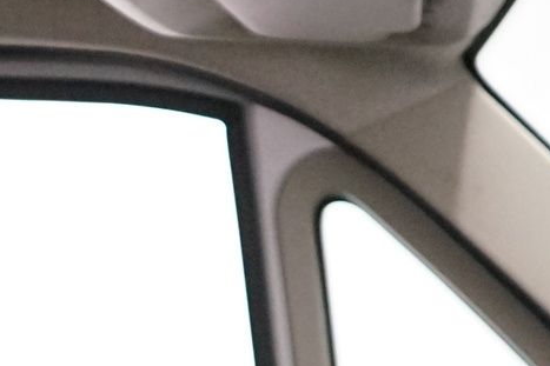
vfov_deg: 8.5
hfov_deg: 13.0
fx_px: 2291
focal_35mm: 150
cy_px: 835
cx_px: -263
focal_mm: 28
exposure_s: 1/160
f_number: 3.5
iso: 5000
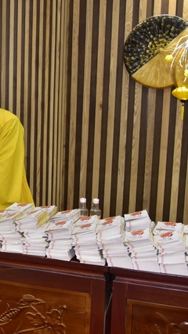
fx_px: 452
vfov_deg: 40.6
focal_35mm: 51
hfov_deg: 21.7
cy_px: 168
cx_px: -39
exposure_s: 1/80
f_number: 4
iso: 800
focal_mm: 32
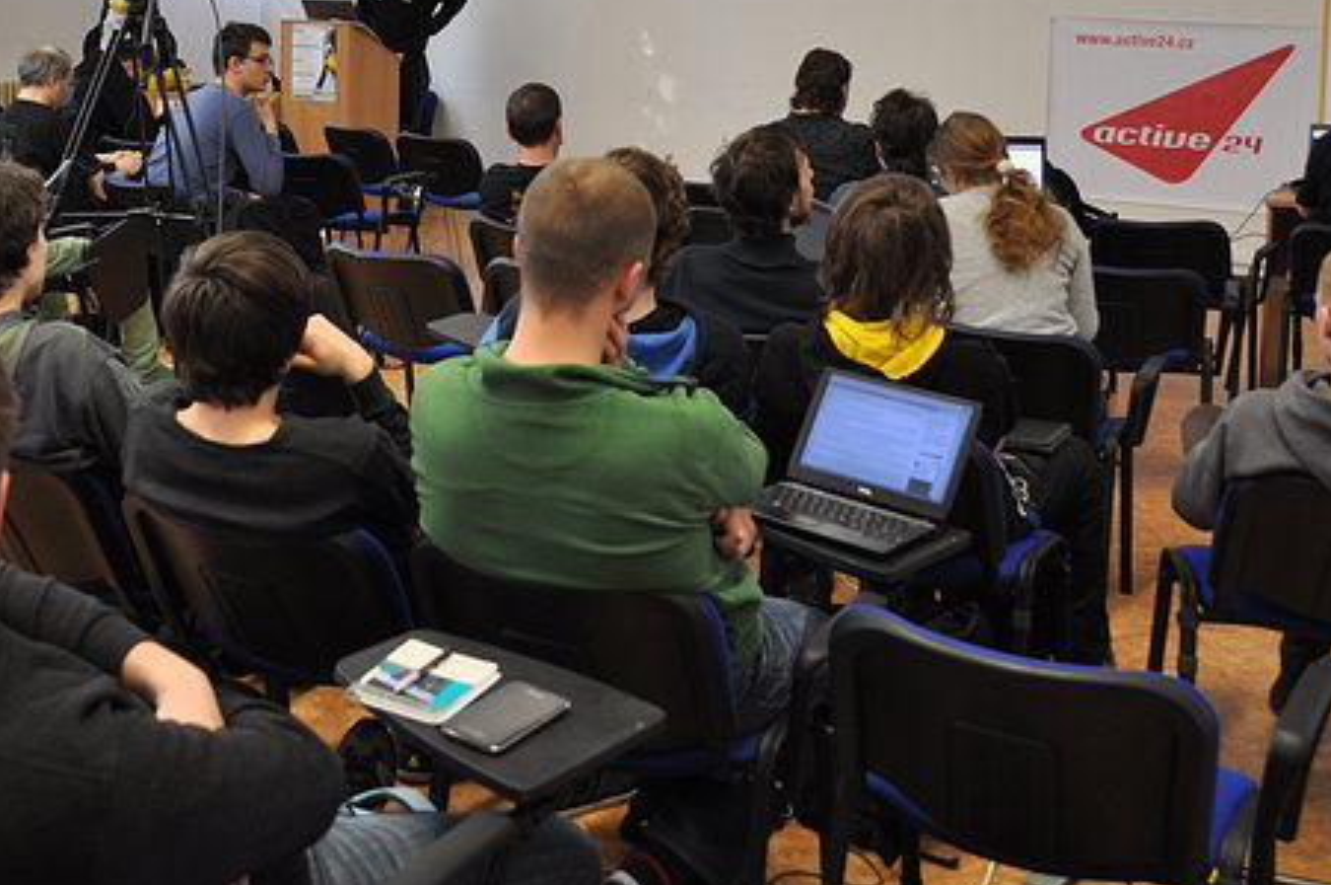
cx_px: 506
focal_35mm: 48
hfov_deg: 40.9
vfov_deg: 27.2
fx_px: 1773
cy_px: 126
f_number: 3.5
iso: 400
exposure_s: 1/50
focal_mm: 18
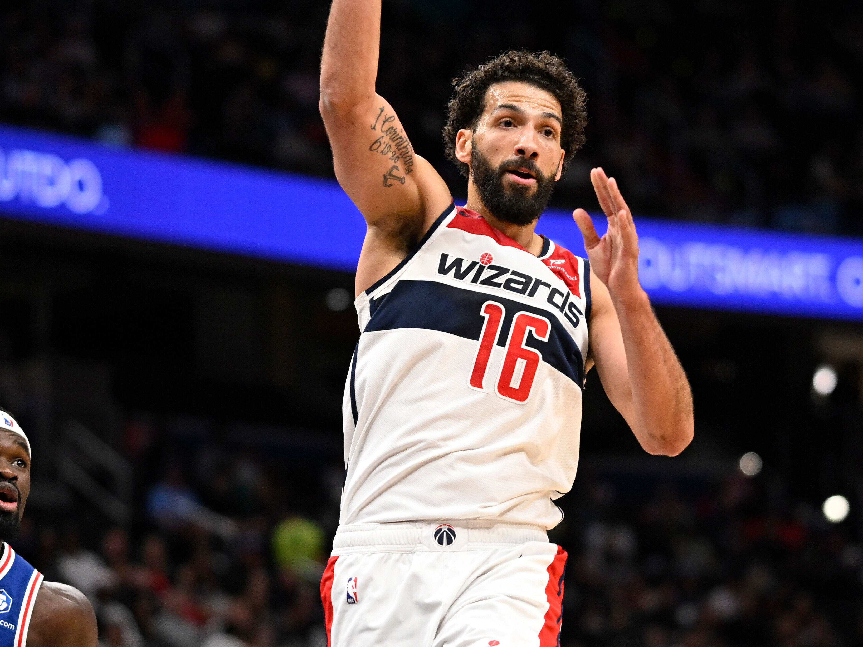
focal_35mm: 206
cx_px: 490
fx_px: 5136
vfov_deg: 7.2
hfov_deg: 9.6
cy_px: 391
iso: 1600
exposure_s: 1/2000
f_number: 1.8
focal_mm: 85
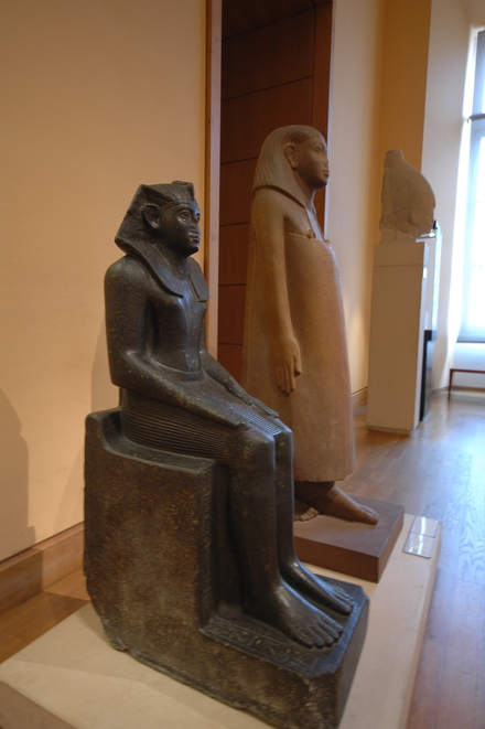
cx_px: 242
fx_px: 425
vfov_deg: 81.2
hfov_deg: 59.4
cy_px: 364
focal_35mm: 21
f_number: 5
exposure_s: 1/6
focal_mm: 14
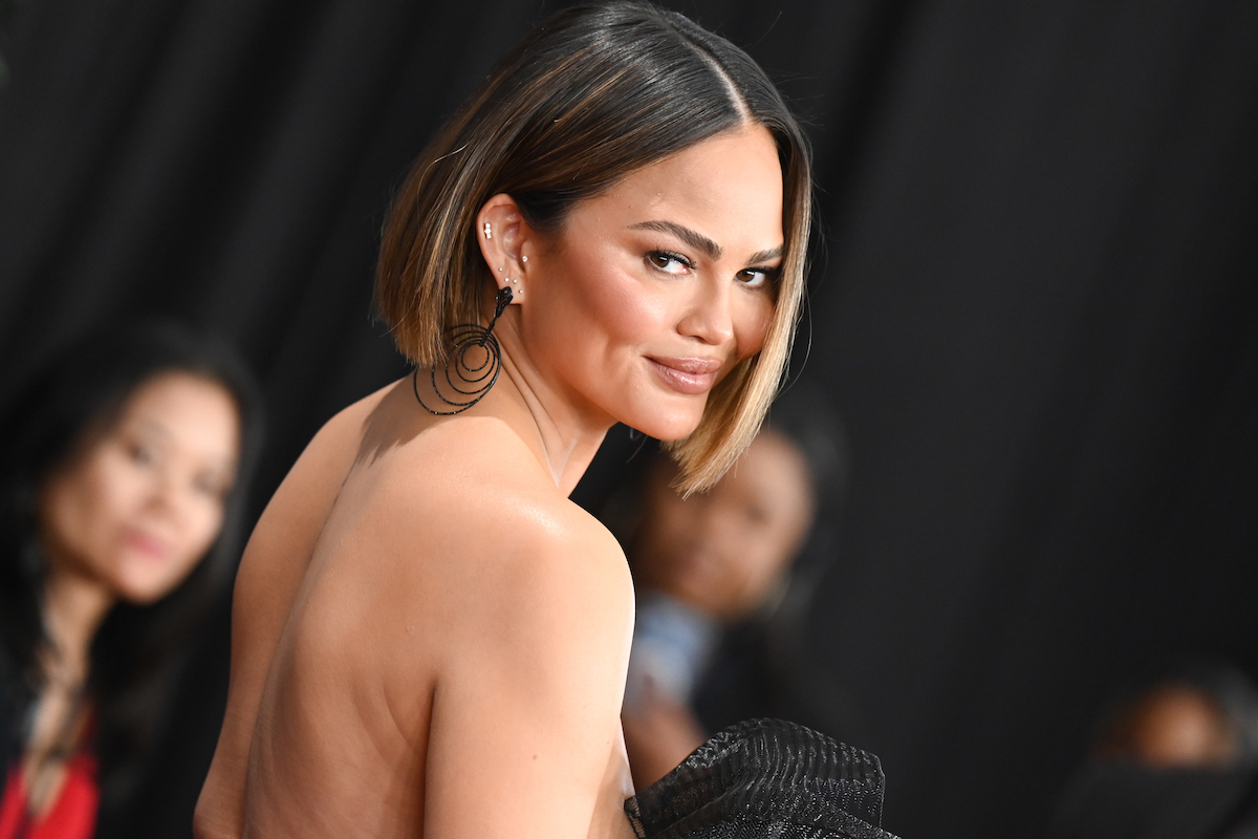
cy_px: 420
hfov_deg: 10.3
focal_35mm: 200
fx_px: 6988
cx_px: 629
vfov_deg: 6.9
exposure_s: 1/640
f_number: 3.5
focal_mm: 200
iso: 2500
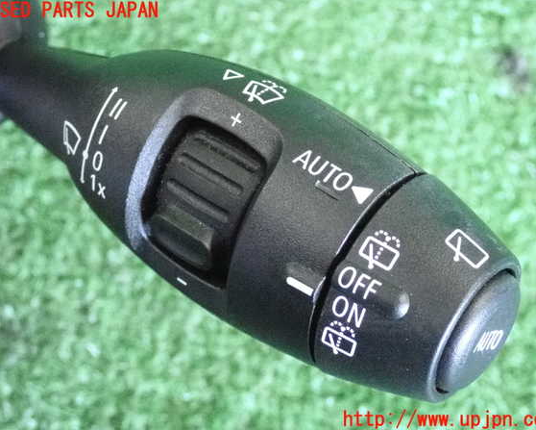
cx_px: 272
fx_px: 1365
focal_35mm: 86
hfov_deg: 22.2
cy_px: 215
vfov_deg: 17.9
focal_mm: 14.62
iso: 6400
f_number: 4.3
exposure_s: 1/125
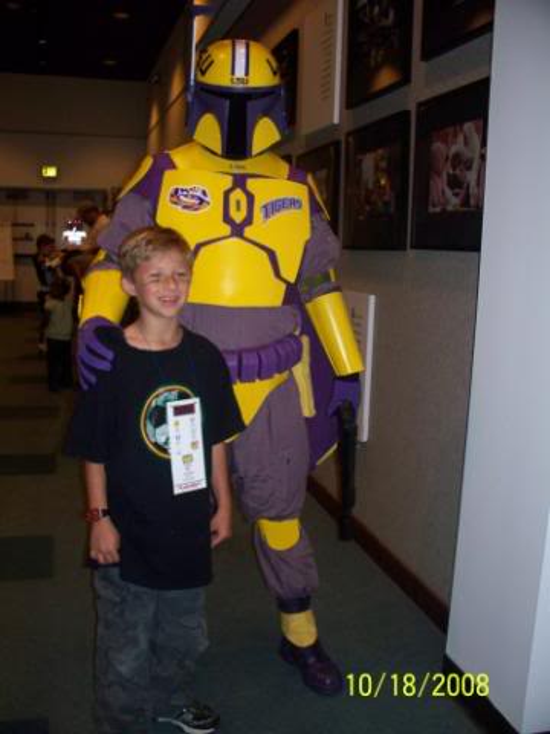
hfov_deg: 39.7
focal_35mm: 36
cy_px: 367
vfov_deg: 51.4
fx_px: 763
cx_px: 275
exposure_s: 1/30
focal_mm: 7.54
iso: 200
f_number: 2.8
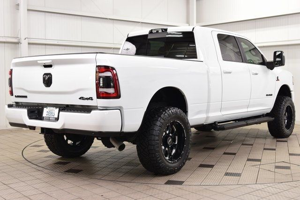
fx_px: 400
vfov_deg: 28.1
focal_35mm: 48
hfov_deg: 41.1
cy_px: 100
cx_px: 150
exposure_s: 1/30
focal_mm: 32
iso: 800
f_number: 7.1
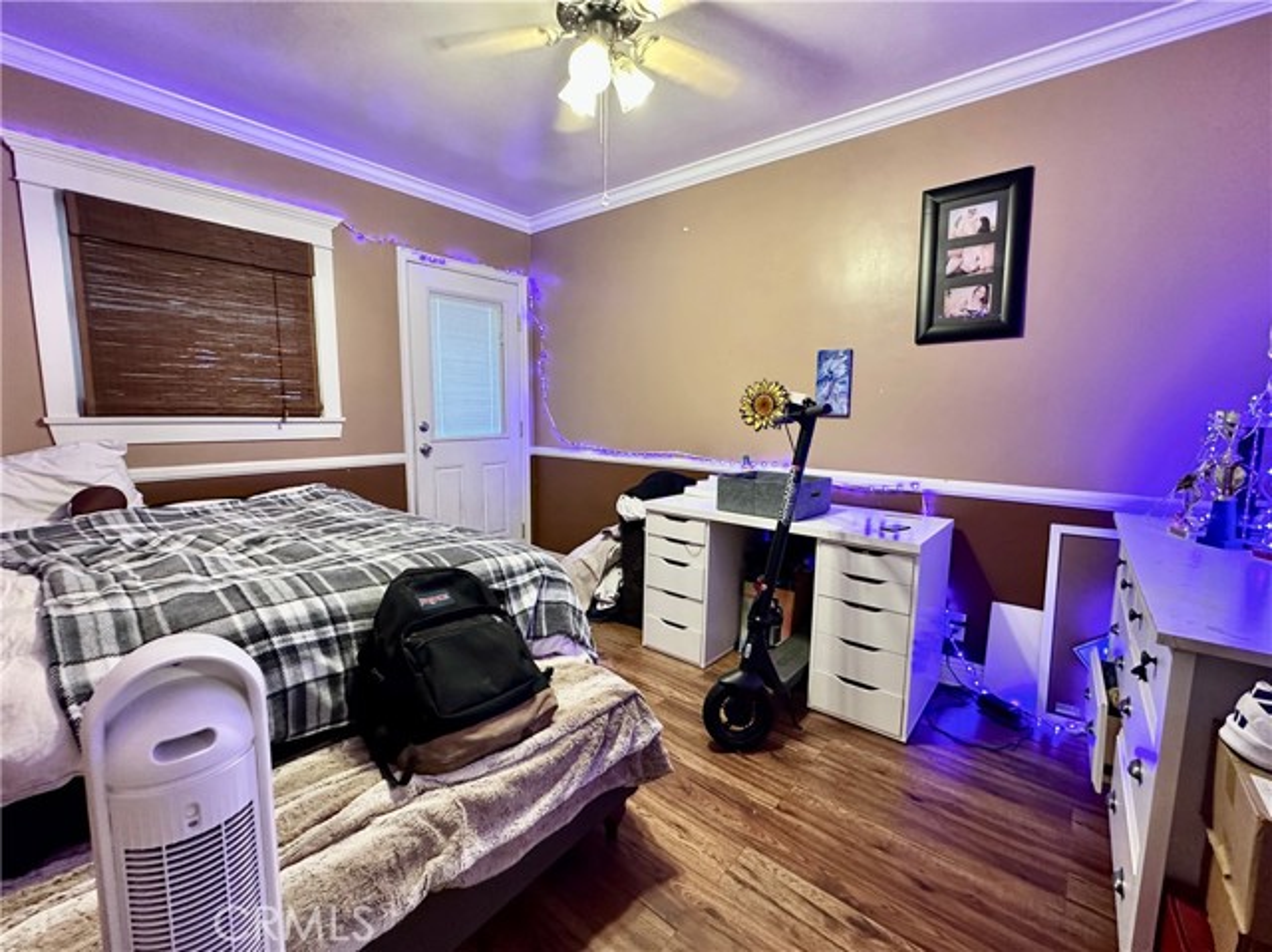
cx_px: 636
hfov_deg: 102.1
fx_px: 514
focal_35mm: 14
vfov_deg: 85.6
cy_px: 476
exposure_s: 1/60
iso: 400
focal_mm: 2.22
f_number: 2.2
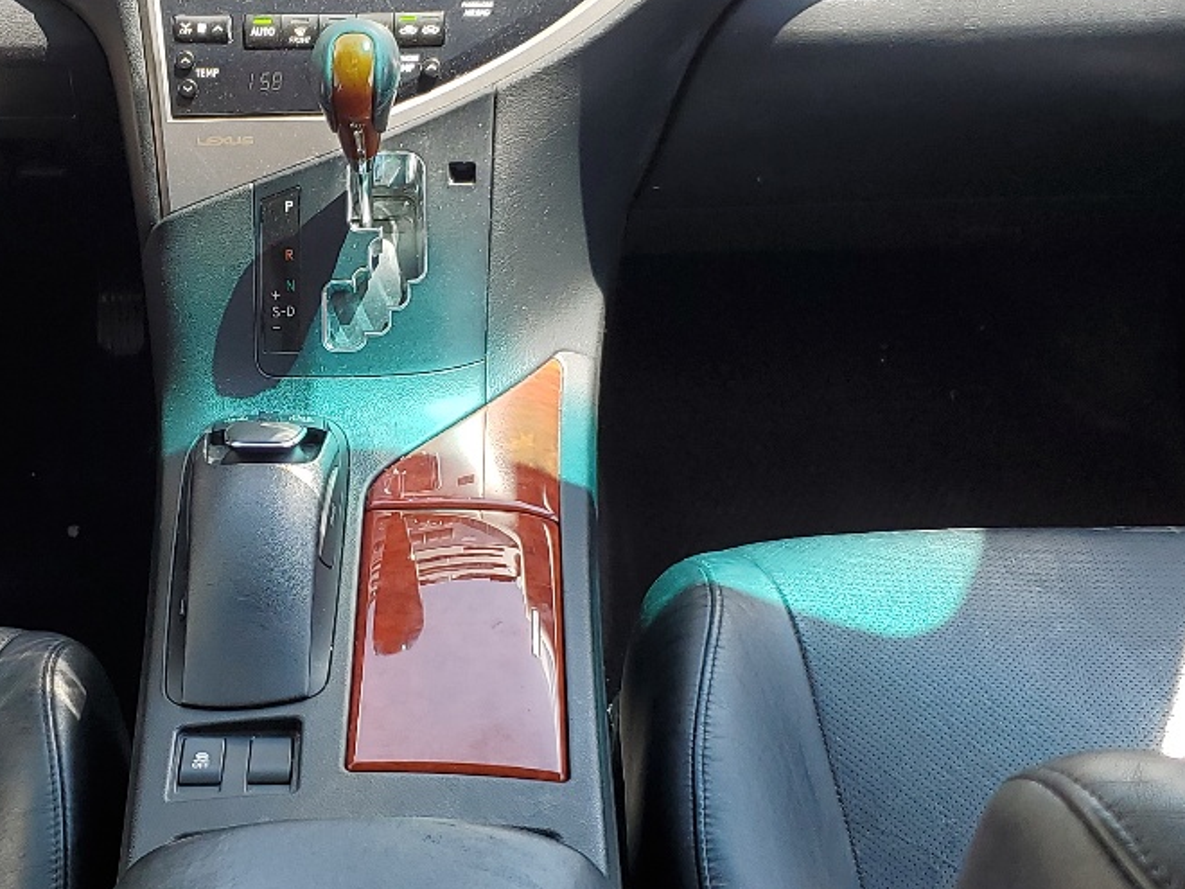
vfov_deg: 23.3
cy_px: 469
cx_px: 377
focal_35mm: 63
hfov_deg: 30.5
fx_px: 2157
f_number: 1.5
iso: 50
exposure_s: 1/303
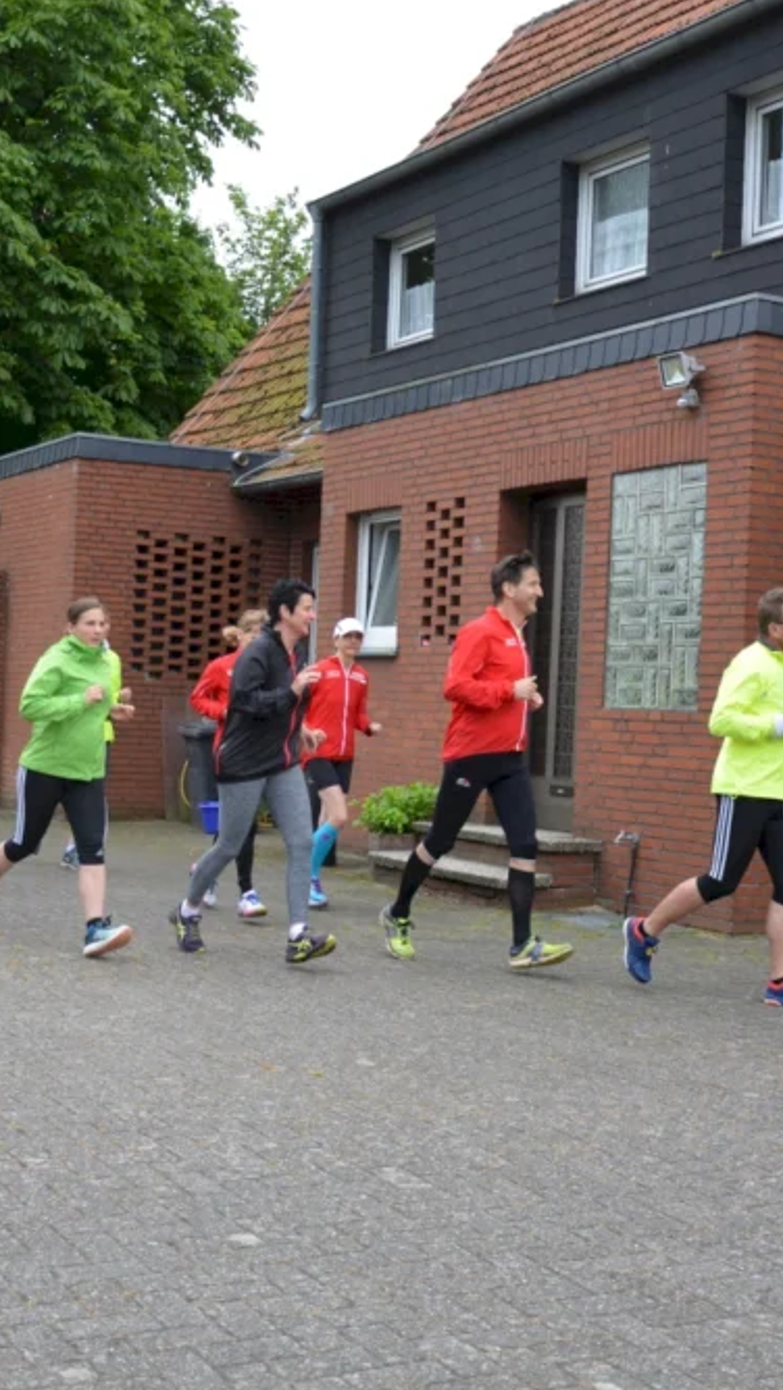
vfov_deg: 39.2
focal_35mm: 53
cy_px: 699
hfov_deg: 22.6
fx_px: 1955
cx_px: 294
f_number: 3.8
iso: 900
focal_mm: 22
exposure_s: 1/500
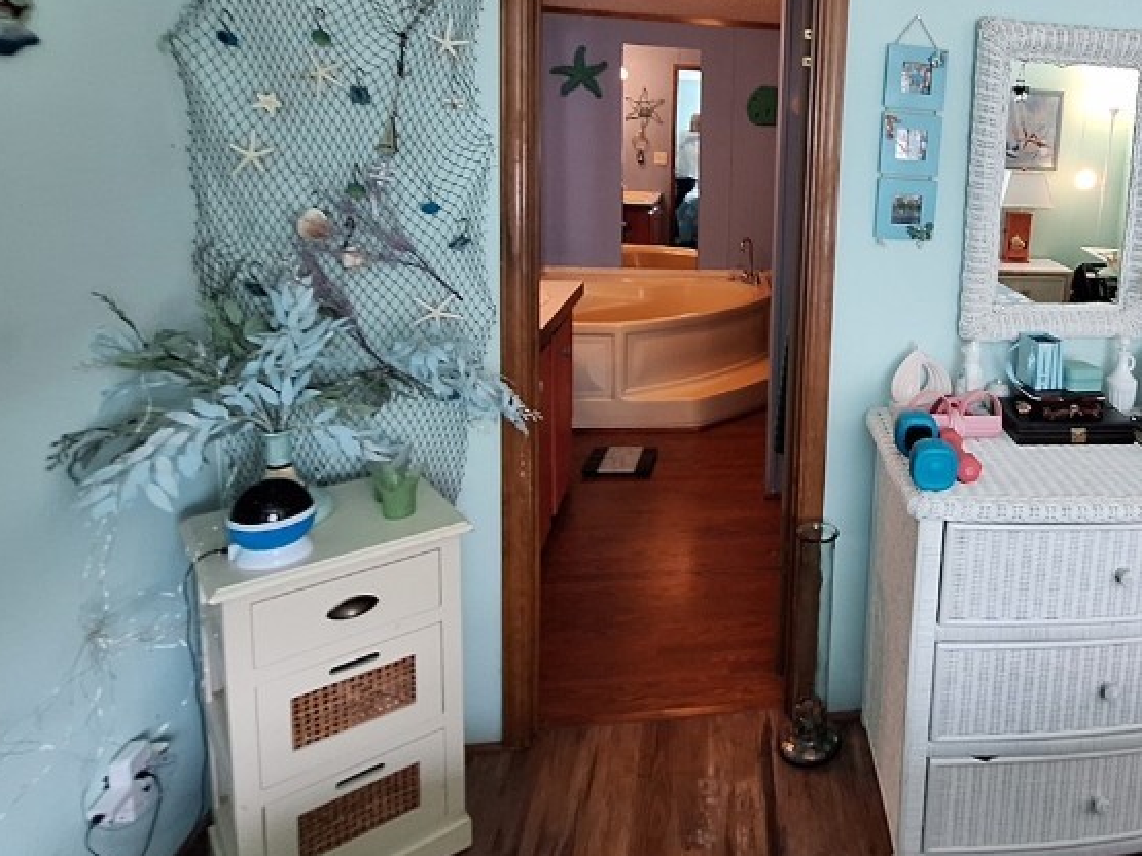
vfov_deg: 55.0
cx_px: 879
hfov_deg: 66.4
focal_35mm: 24
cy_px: 253
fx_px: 792
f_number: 2.2
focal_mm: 1.74
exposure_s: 1/40
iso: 160
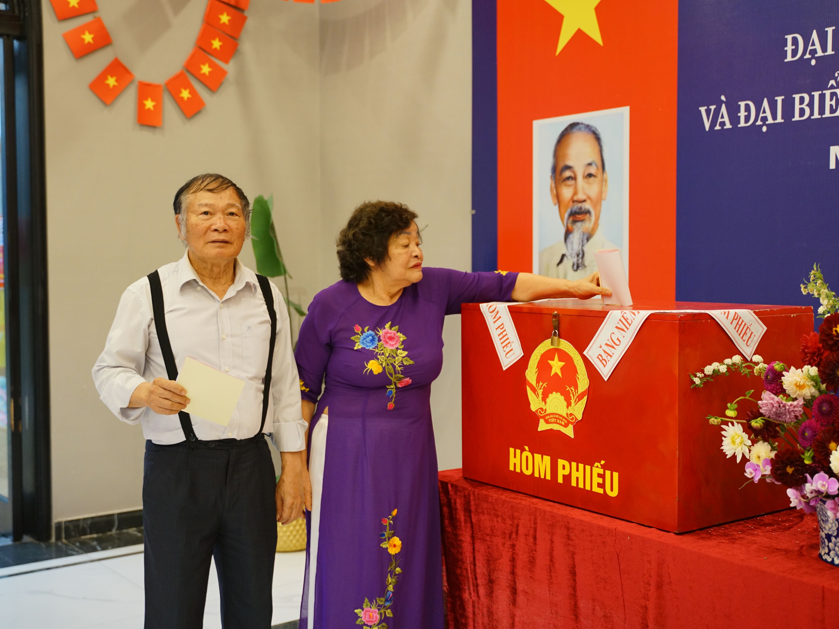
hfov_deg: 42.1
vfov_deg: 32.2
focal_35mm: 45
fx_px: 1091
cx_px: 436
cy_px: 319
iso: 1600
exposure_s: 1/200
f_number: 2.8
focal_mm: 41
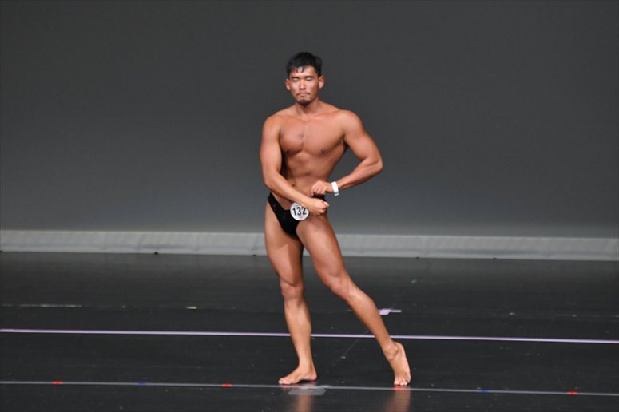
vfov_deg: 4.0
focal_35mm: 345
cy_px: 206
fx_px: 5929
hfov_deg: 6.0
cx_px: 310
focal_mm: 230
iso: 4000
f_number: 5.6
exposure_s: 1/400
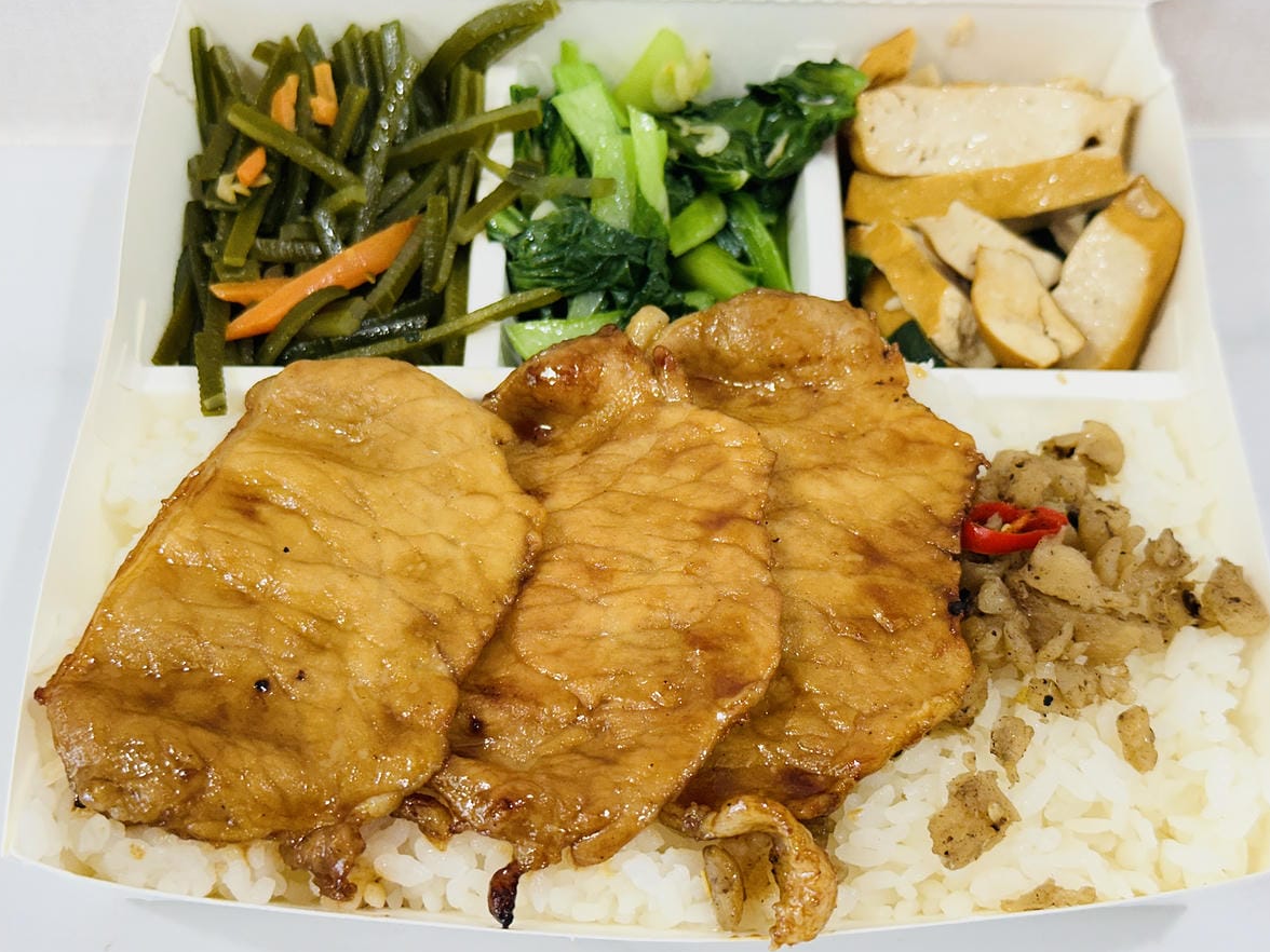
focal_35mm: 49
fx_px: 1798
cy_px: 477
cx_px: 638
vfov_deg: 29.7
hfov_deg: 38.9
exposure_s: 1/120
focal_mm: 6.86
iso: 125
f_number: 1.78
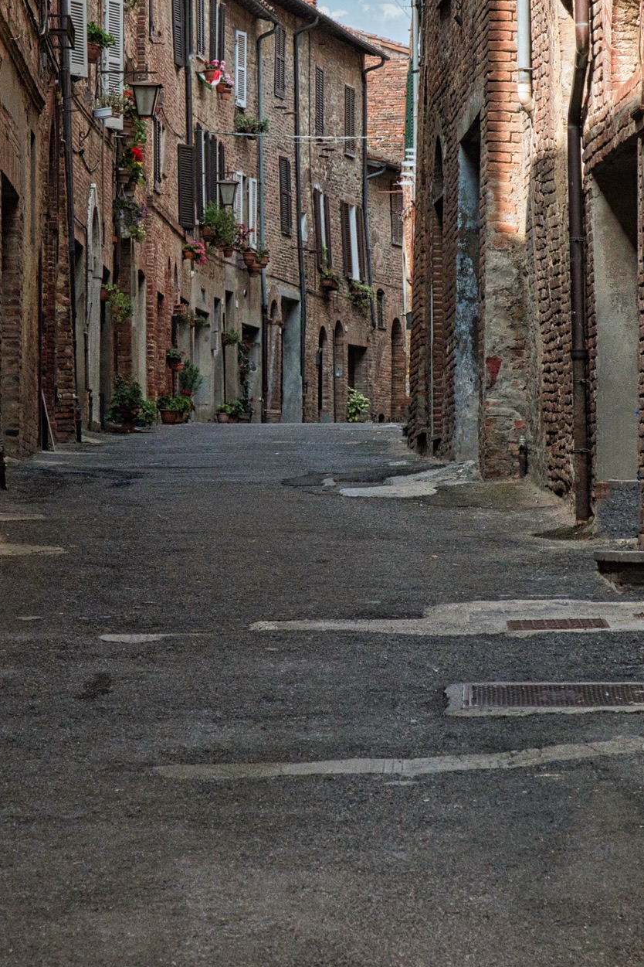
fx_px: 4076
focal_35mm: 152
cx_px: 259
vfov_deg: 13.5
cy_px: 281
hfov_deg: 9.0
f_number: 9
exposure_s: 1/500
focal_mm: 55
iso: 2500
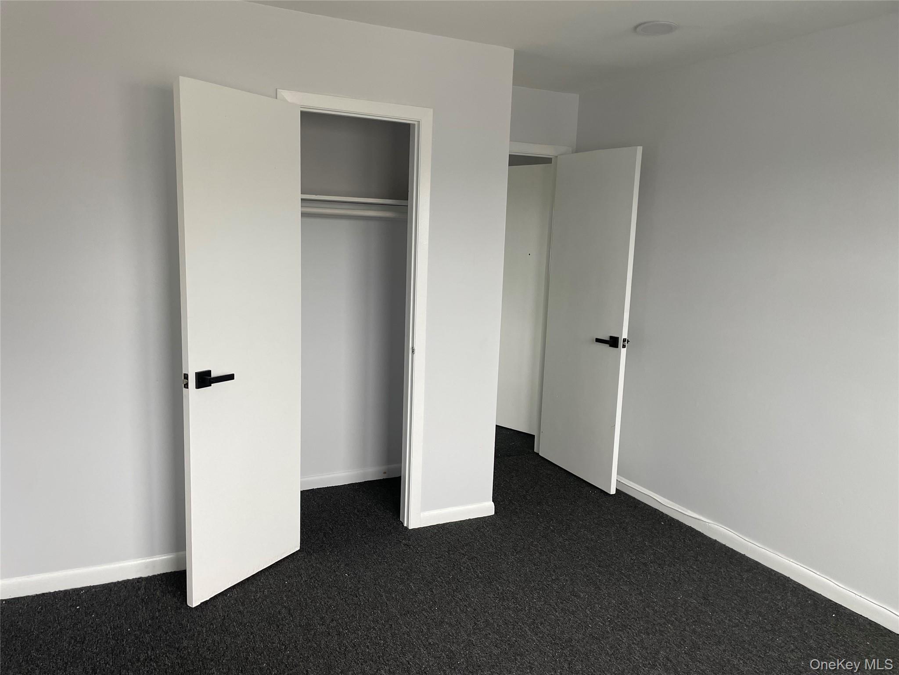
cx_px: 450
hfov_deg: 67.3
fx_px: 675
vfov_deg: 53.1
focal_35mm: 26
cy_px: 338
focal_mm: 4.2
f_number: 1.6
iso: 100
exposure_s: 1/121
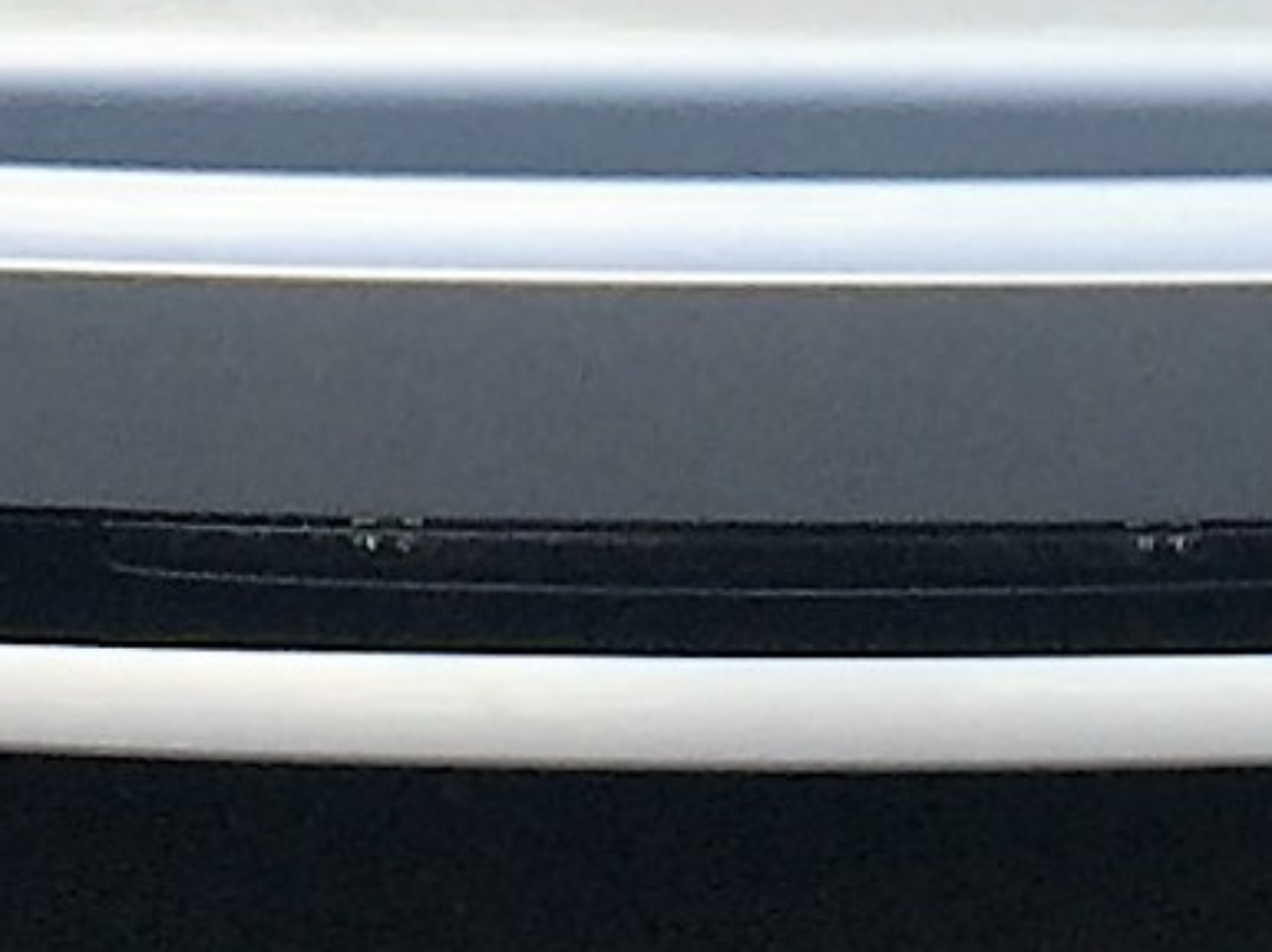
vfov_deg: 9.3
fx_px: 5507
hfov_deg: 13.2
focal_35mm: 150
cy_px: -856
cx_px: 796
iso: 32
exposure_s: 1/1130
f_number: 2.2
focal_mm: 4.15
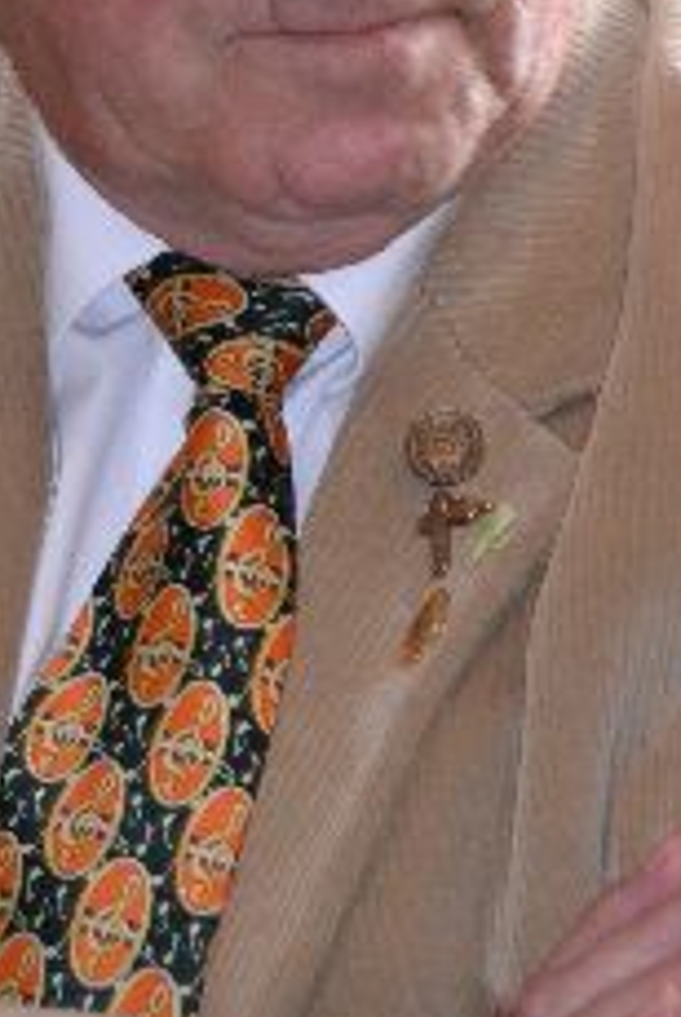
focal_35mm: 644
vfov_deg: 3.2
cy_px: -66
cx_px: 137
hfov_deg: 2.1
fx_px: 18226
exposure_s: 1/60
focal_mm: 165
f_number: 6
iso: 3200
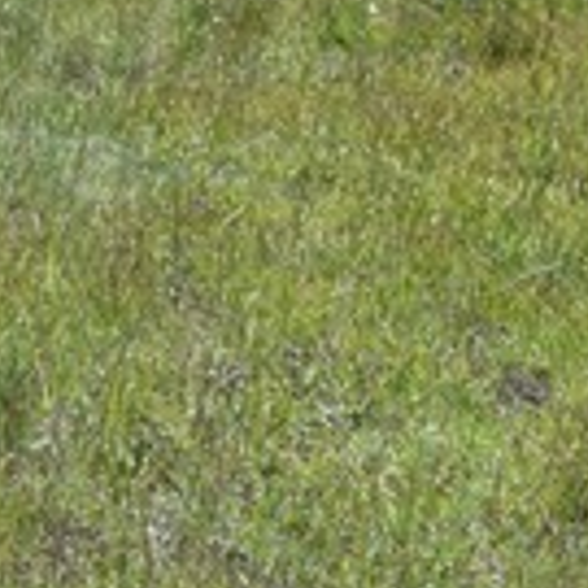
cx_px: -1241
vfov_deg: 9.1
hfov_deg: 8.0
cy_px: -444
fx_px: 3536
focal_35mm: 184
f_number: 5
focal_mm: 18
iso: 100
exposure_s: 1/400
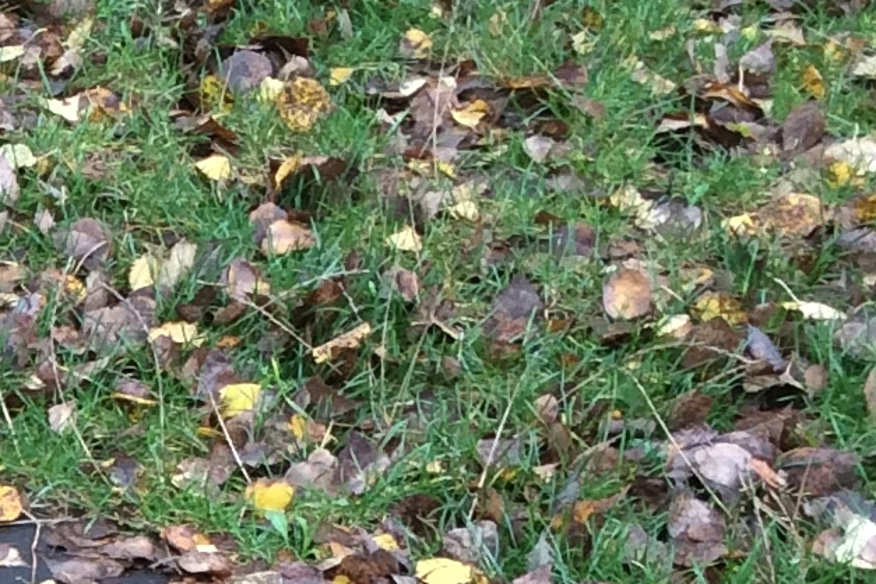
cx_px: -715
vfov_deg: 8.2
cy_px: 1324
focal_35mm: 157
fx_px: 3820
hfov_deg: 12.0
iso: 50
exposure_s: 1/120
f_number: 2.2
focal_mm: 4.15
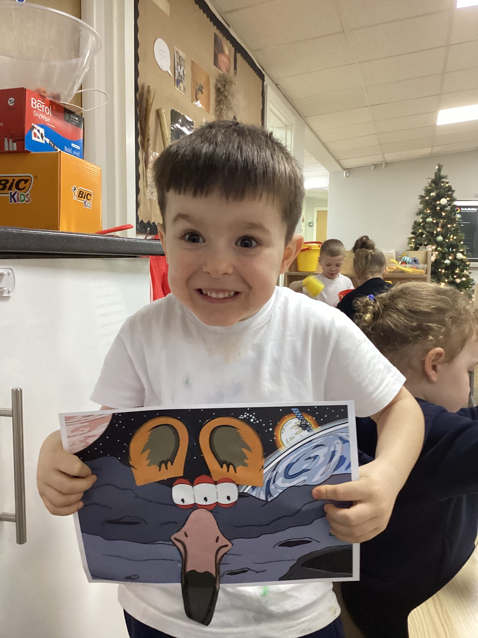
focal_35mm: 31
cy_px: 319
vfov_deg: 58.4
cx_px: 239
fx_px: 571
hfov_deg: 45.4
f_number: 2.4
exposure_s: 1/50
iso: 250
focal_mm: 3.3
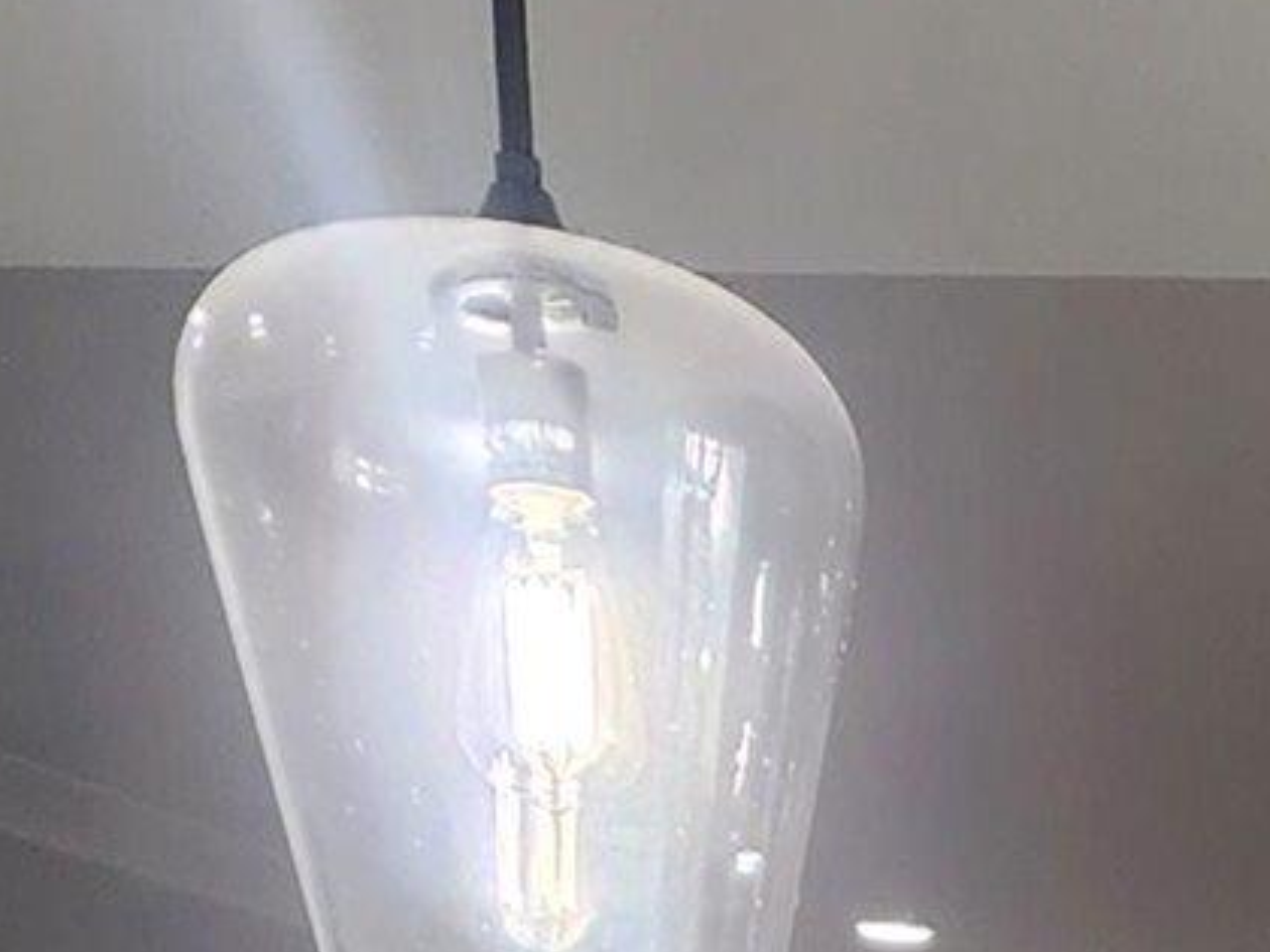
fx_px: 3485
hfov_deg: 16.3
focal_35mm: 95
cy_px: 2088
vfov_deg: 12.9
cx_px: 2489
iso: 80
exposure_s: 1/60
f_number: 2.2
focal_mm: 2.2
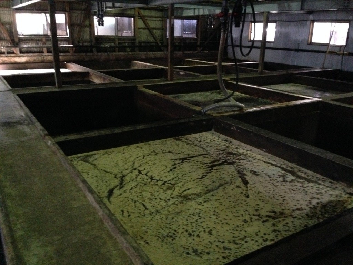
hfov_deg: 55.4
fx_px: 337
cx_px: 176
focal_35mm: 33
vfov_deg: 42.9
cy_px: 132
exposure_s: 1/15
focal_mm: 4.12
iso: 800
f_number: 2.4
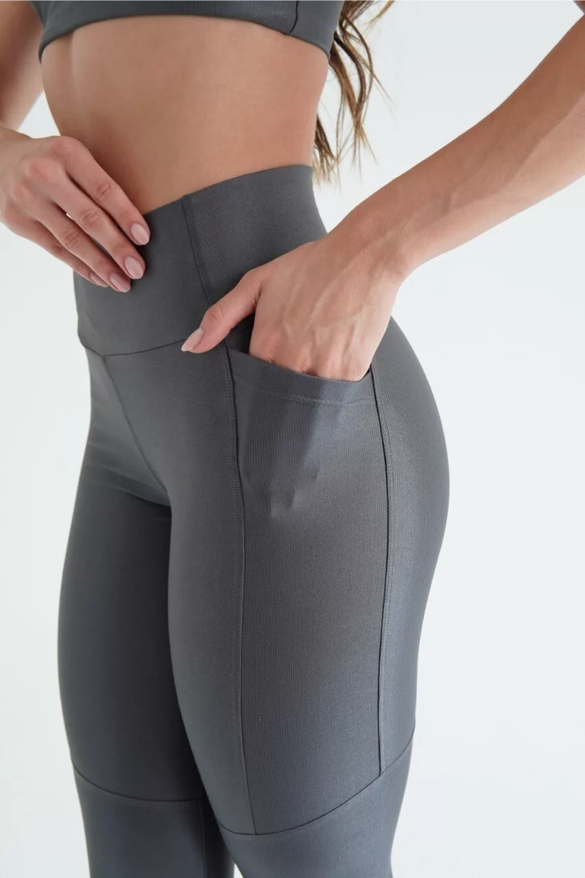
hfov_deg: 29.9
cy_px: 439
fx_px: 1097
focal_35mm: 45
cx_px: 292
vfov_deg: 43.6
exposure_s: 1/100
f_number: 4.5
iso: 125
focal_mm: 30
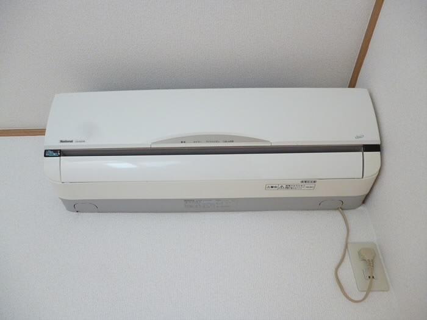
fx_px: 345
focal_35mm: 28
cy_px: 160
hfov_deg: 63.4
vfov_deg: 49.7
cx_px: 214
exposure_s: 1/30
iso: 400
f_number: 3.1
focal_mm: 5
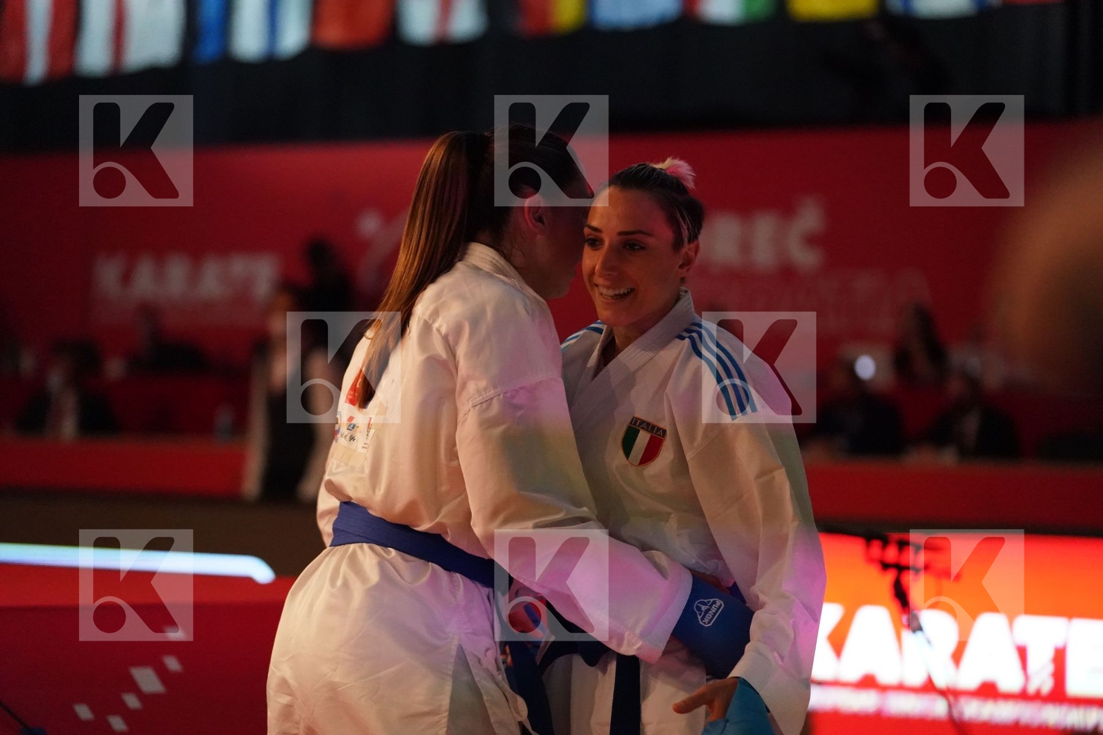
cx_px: 552
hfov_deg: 16.7
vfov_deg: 11.1
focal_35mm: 123
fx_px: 3768
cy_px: 368
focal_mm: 123
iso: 12800
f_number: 2.8
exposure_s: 1/1000
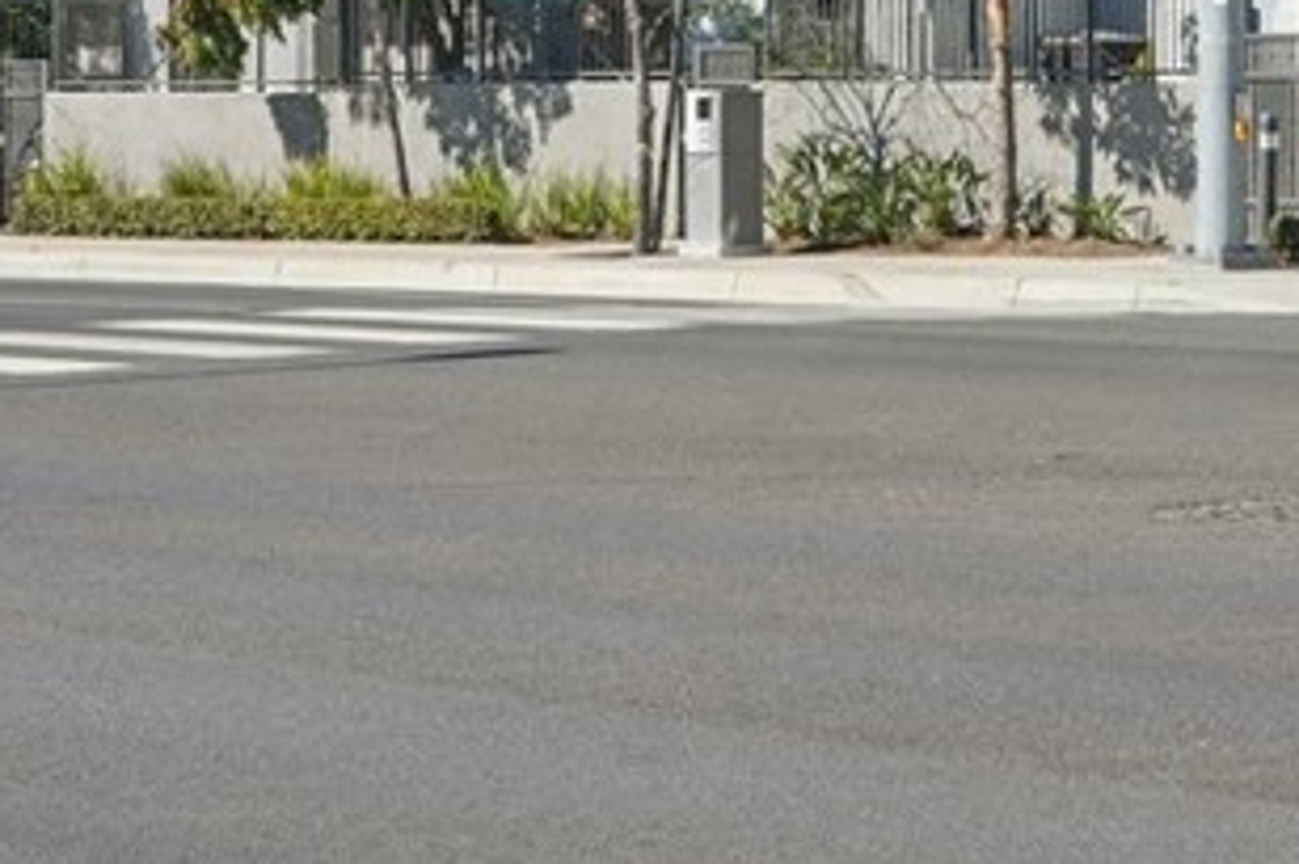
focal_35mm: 133
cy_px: -514
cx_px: 1168
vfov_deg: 9.9
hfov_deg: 15.3
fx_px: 4796
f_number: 8
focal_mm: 40
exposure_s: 1/400
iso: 100
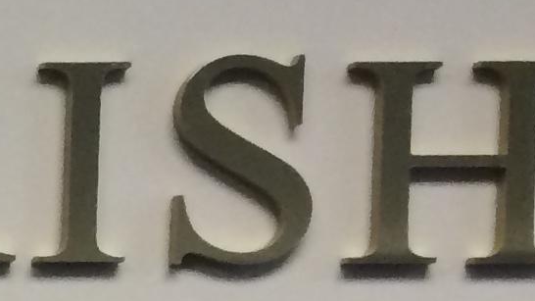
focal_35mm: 189
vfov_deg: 6.2
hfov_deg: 9.4
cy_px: 641
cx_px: -996
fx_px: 2681
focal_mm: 4.15
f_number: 2.2
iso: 80
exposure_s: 1/30
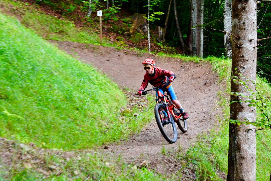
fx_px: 655
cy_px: 90
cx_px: 136
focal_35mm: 87
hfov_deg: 23.4
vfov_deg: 15.7
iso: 3200
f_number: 9
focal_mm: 58
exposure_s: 1/125
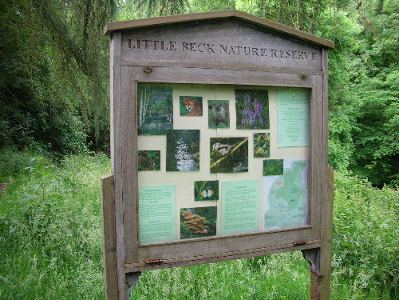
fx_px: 403
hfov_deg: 52.6
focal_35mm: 35
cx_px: 200
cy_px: 150
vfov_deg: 40.7
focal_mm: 5.8
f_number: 3
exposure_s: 1/31.4
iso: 50
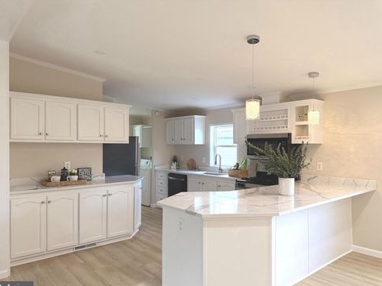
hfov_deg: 69.4
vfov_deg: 54.9
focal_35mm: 25
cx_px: 184
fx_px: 276
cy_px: 148
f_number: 1.78
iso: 200
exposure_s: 1/189
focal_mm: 6.76
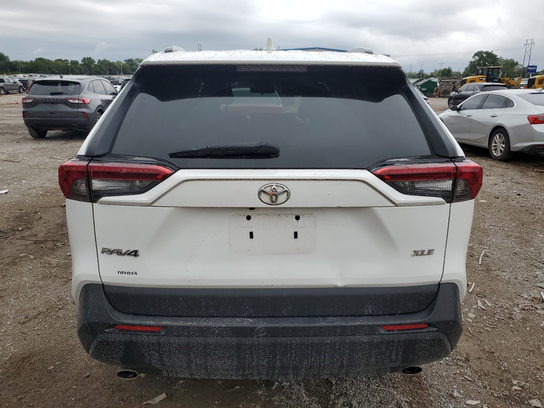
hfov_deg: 67.3
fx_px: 409
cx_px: 272
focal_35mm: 26
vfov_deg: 53.1
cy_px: 204
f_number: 1.5
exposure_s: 1/2000
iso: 50
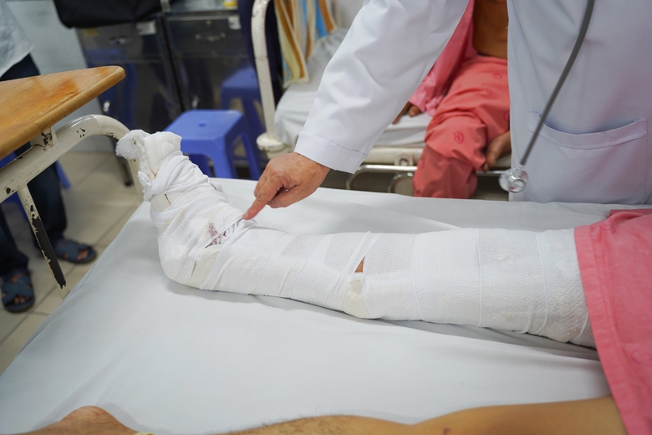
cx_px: 326
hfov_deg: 61.9
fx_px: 543
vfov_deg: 43.6
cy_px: 218
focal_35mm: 30
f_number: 2.8
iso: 320
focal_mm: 30
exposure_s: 1/50
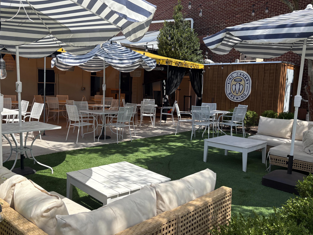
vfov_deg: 44.2
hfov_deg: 56.7
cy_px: 114
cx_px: 139
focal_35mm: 32
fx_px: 289
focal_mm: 5.96
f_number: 1.6
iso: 64
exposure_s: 1/1848
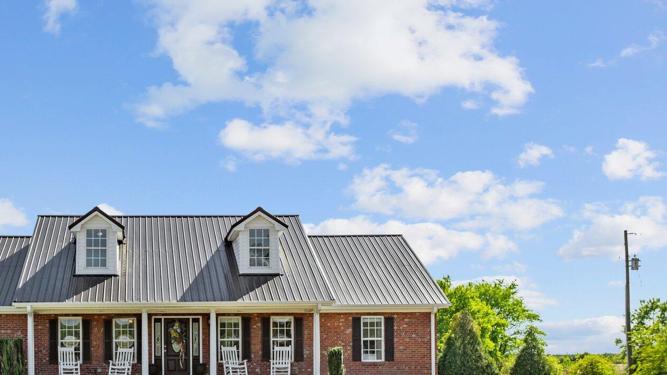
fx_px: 937
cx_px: 176
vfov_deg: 22.1
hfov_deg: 38.3
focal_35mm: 53
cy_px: 343
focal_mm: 31
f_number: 8
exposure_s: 1/400
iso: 125
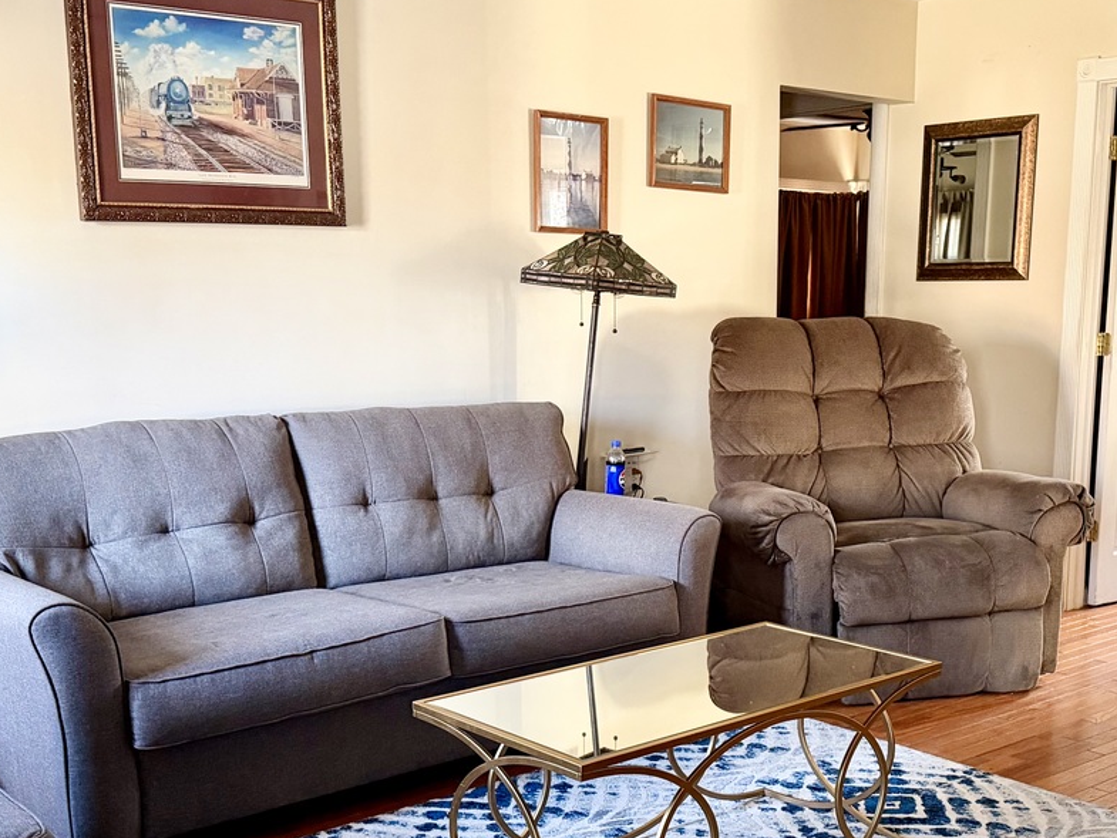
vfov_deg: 32.7
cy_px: 542
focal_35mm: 44
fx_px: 1420
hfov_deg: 42.8
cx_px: 642
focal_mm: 6.76
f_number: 1.78
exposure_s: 1/60
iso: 400
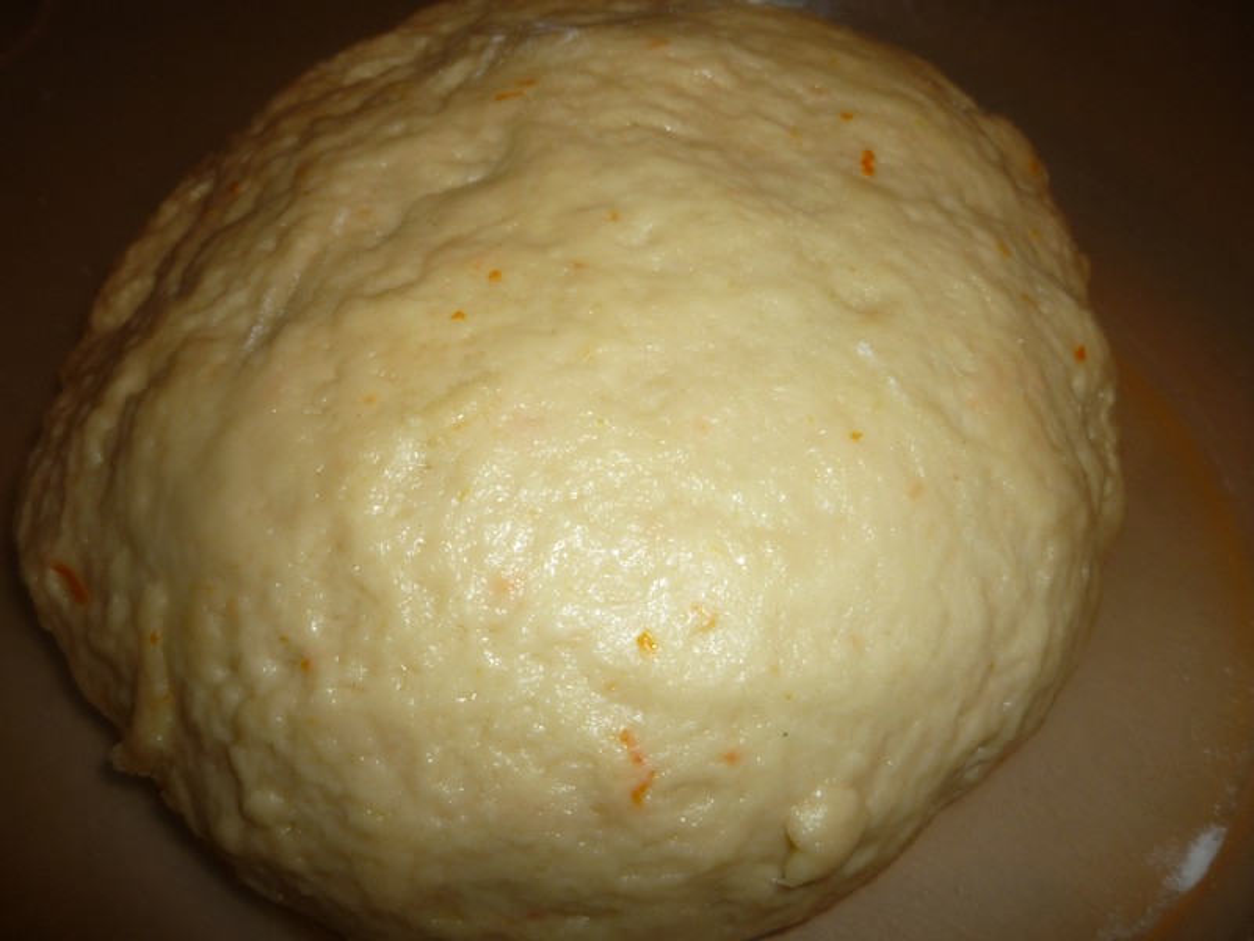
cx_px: 627
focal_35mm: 30
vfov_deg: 46.8
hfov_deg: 60.0
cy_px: 470
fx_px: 1087
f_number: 4
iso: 100
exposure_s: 1/30
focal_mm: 5.2
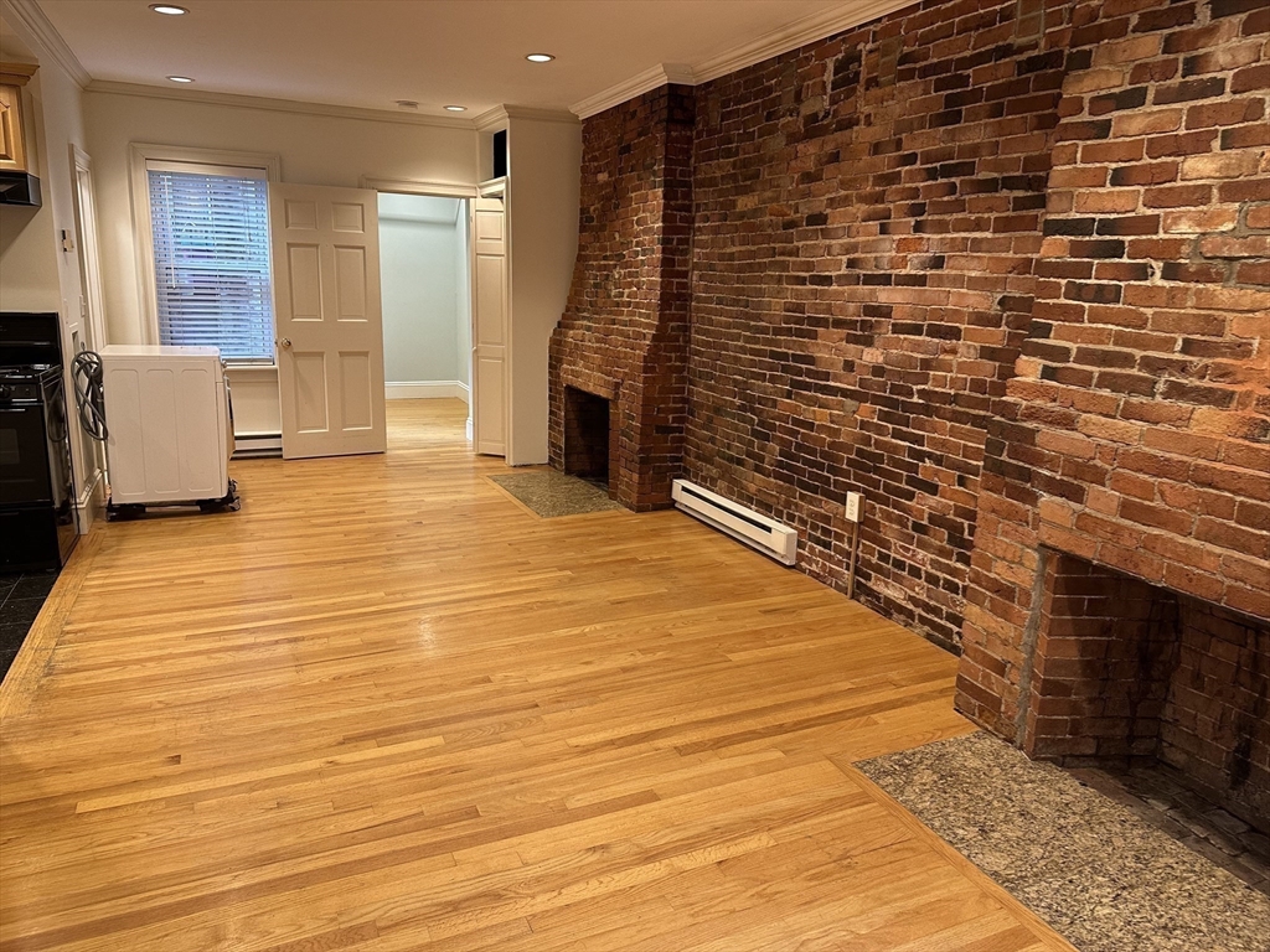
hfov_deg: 71.6
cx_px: 635
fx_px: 881
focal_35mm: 24
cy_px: 476
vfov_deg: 56.8
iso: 250
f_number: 1.78
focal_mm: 6.86
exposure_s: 1/60
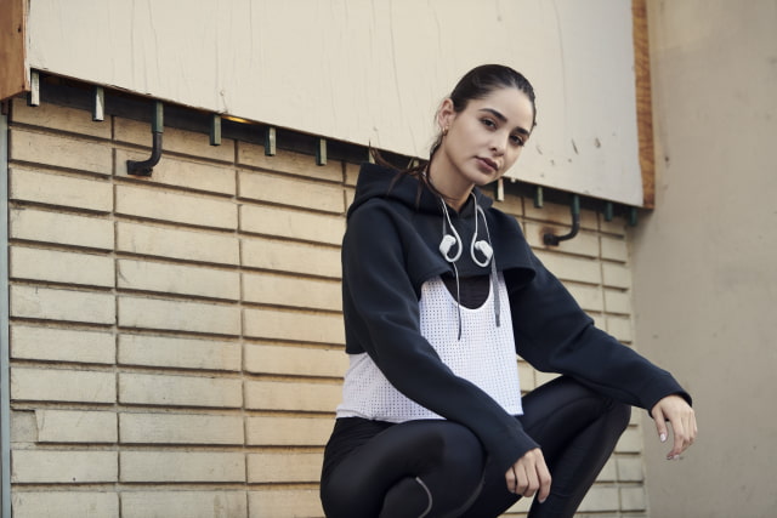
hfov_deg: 28.8
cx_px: 388
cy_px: 259
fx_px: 1511
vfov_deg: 19.5
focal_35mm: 70
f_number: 4
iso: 800
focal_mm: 70
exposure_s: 1/640
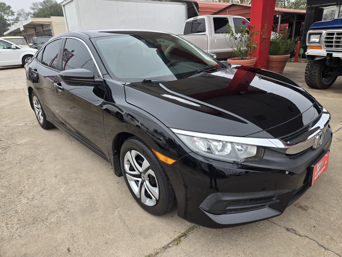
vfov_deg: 58.9
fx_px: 227
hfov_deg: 73.9
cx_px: 171
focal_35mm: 23
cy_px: 128
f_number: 1.8
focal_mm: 5.4
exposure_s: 1/350
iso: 25
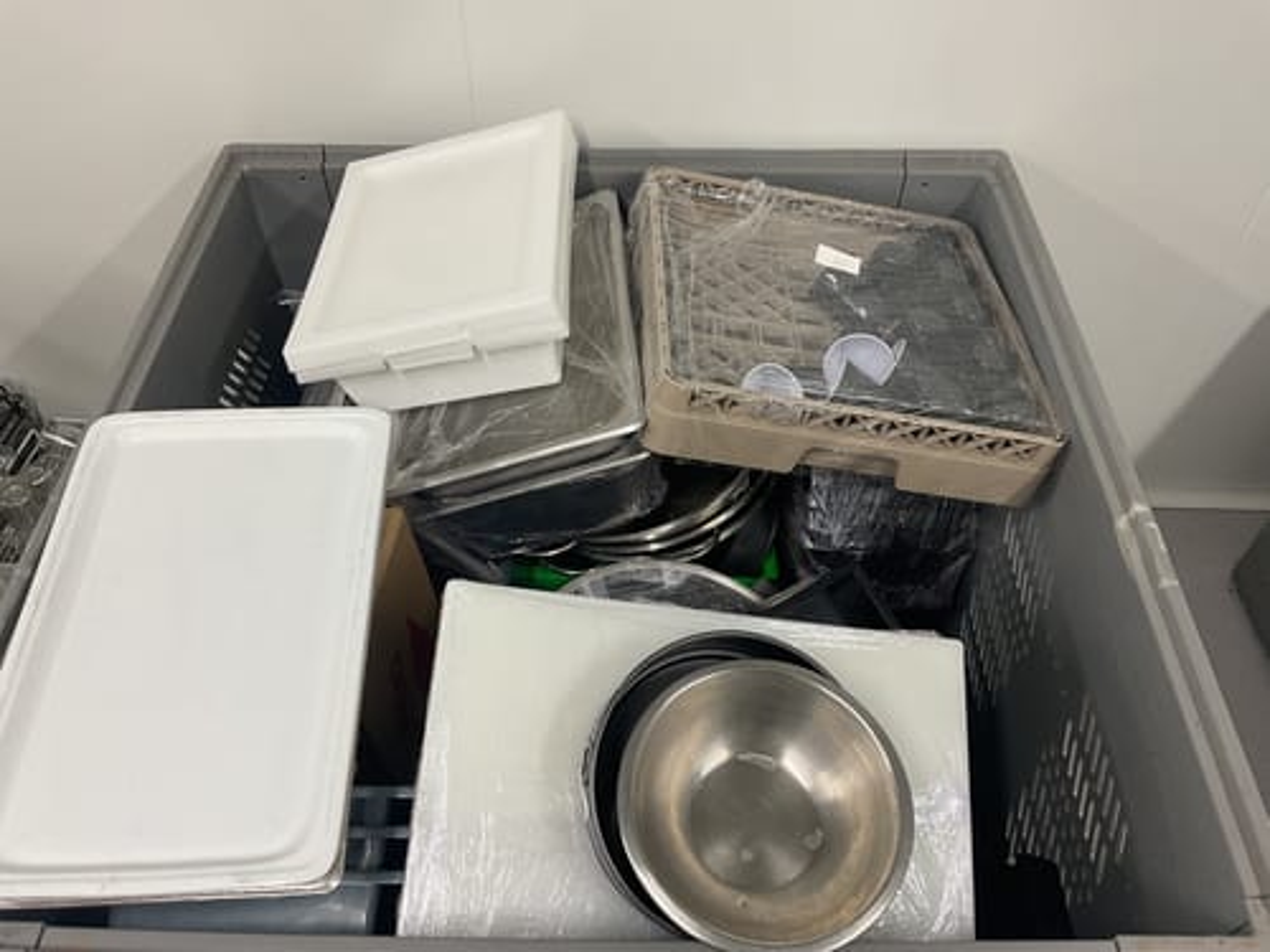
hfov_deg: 61.7
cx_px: 635
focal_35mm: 29
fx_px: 1064
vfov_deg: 48.2
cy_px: 476
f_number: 1.8
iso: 40
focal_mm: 3
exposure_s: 1/50
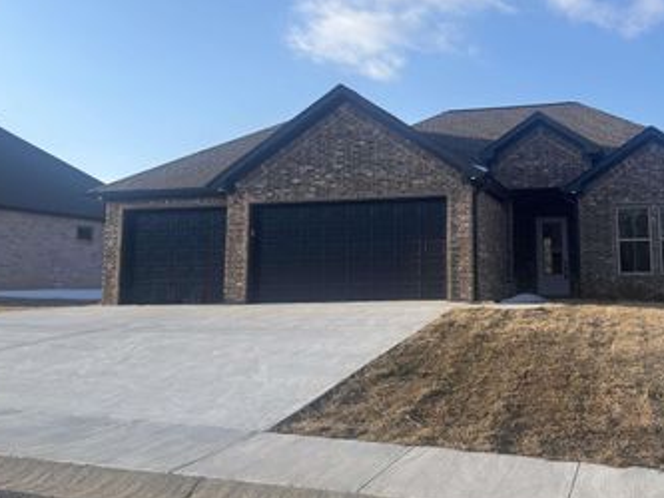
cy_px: 194
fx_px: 748
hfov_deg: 46.6
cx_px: 473
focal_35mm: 39
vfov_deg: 36.7
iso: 50
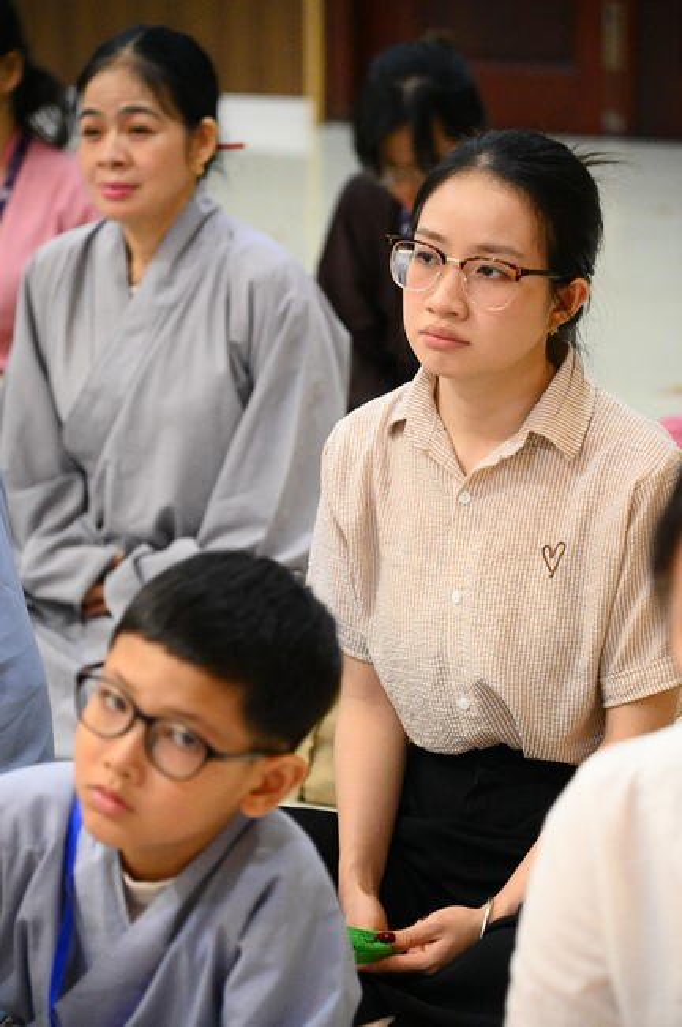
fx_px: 3417
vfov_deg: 17.1
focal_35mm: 120
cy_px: 514
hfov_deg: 11.4
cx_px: 341
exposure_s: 1/200
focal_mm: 120
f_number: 4
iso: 16000
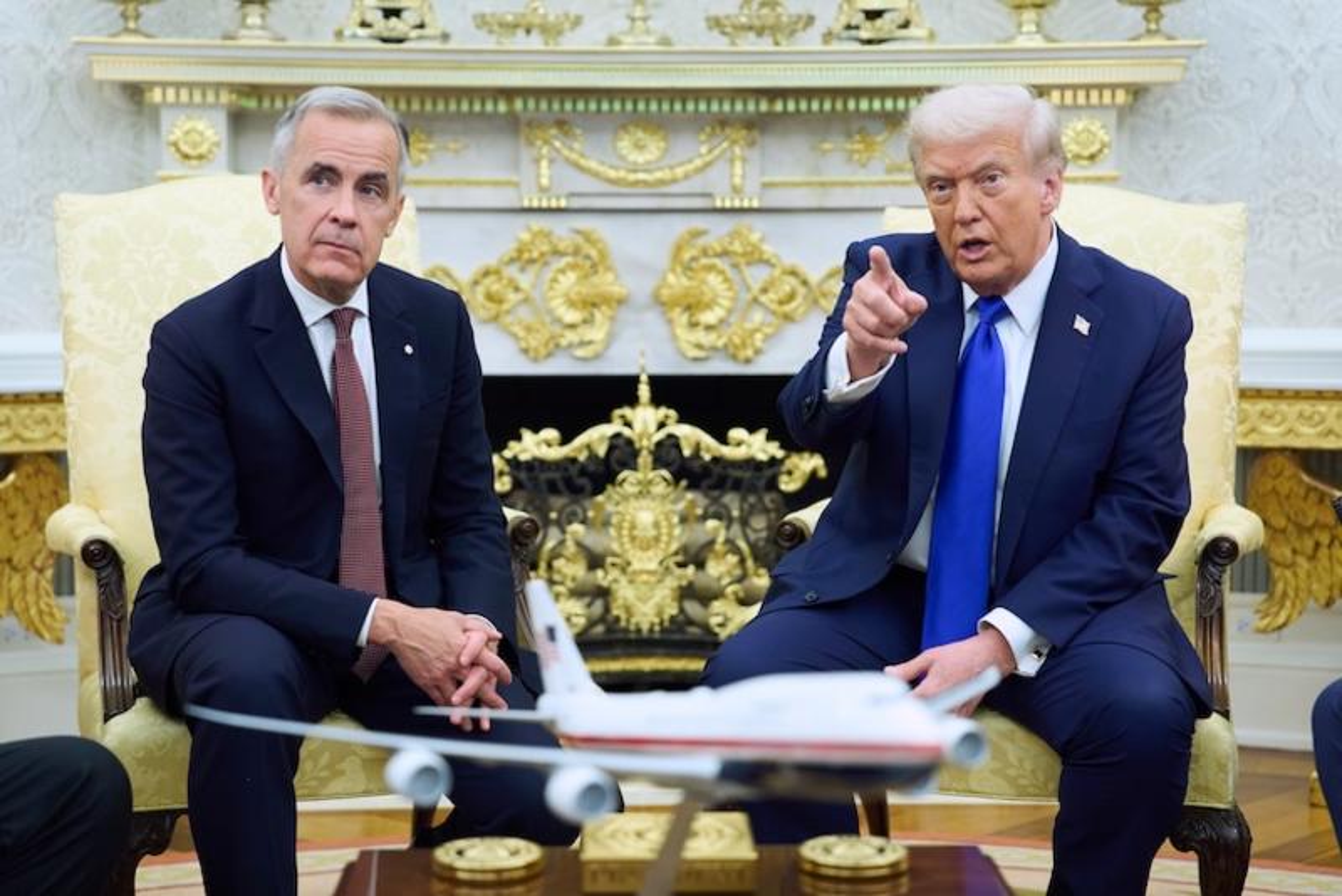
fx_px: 2536
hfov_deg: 29.6
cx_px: 671
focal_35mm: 68
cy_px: 448
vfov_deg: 20.0
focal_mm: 68
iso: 3200
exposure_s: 1/250
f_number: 2.8
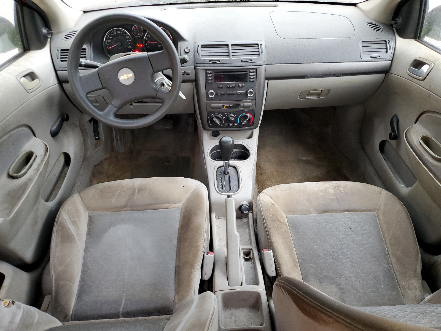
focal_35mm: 26
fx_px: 331
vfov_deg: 53.1
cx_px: 220
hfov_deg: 67.3
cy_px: 166
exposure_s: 1/60.2
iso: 114
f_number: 1.5
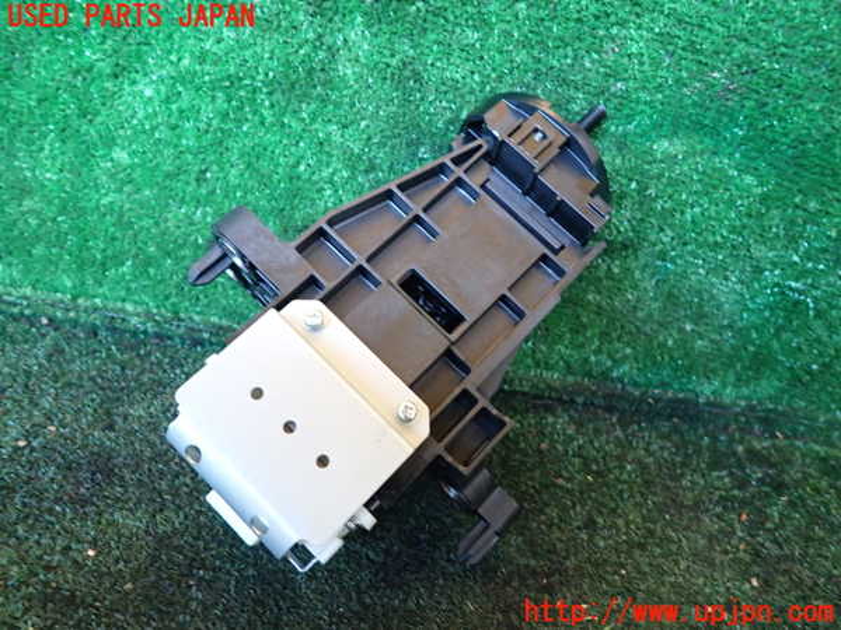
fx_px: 607
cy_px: 315
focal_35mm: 25
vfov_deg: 54.9
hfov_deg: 69.4
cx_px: 420
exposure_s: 1/30
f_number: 2
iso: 400
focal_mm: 4.5
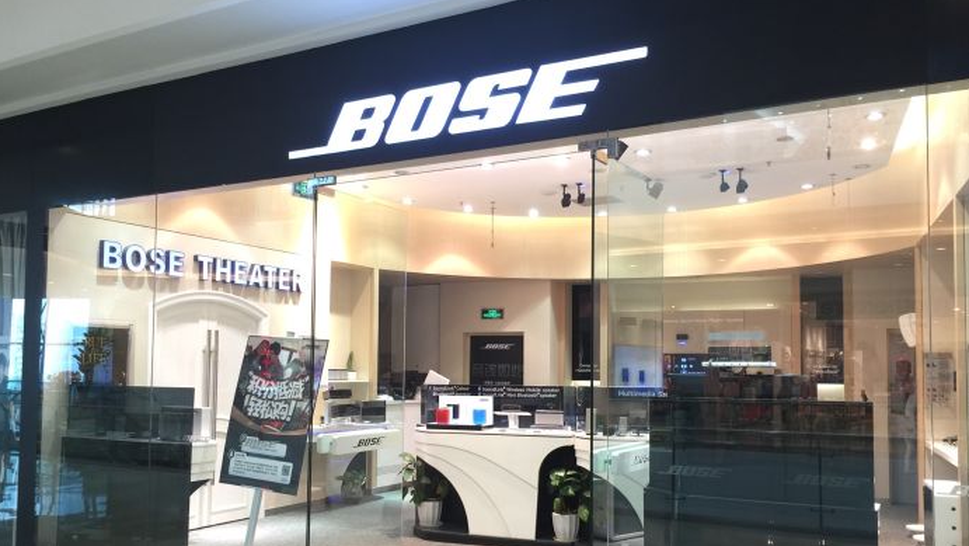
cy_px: 338
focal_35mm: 32
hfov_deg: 61.0
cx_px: 482
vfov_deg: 36.5
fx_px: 822
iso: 50
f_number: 2.2
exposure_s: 1/17
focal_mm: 4.15
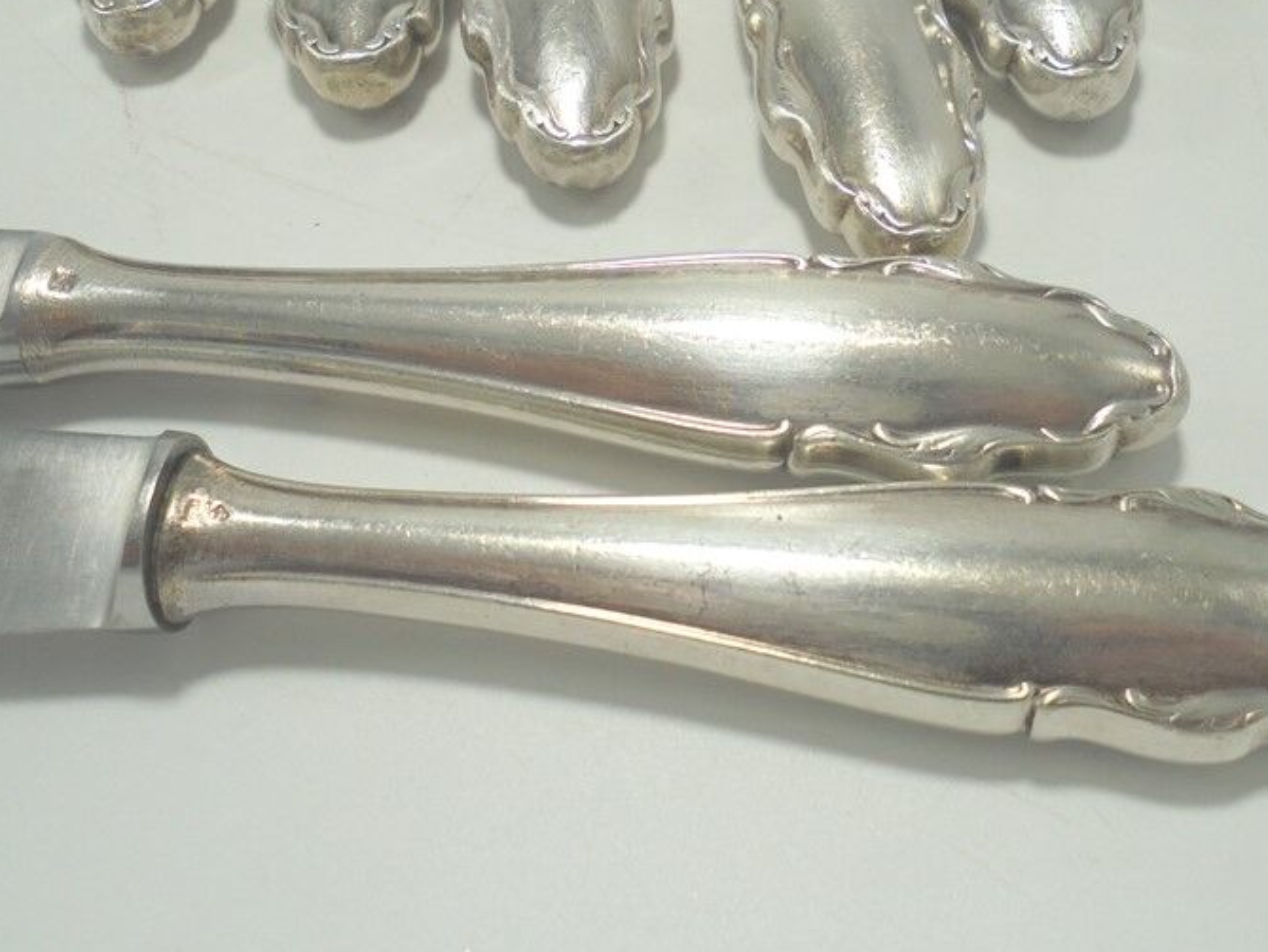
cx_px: 690
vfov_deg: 36.8
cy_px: 447
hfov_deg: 47.8
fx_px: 1429
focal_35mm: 39
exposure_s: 1/160
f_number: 3.7
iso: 100
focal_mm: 5.3
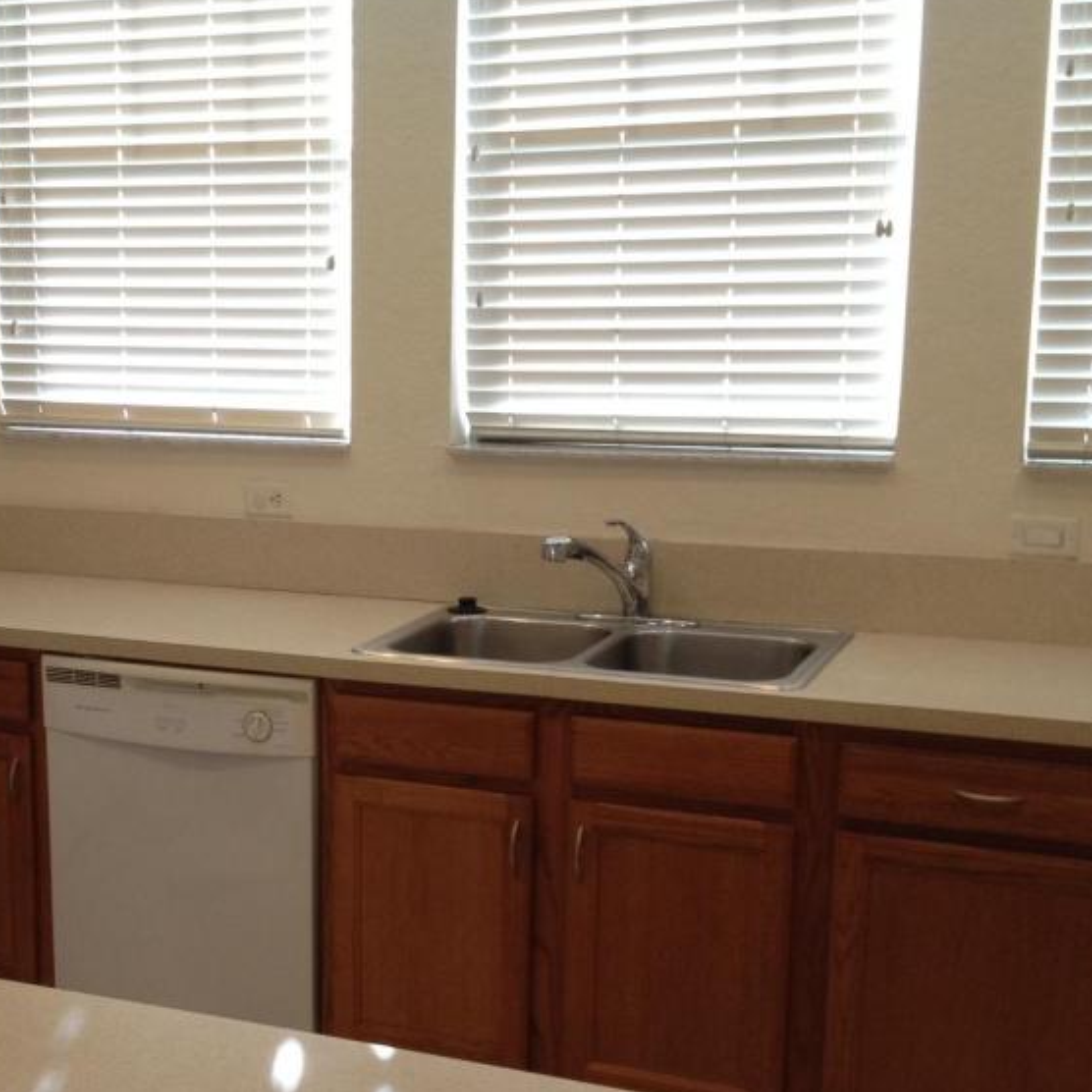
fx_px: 2034
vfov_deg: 30.0
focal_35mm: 57
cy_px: 664
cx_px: 257
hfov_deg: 29.5
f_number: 2.4
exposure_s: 1/60
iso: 100
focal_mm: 4.28
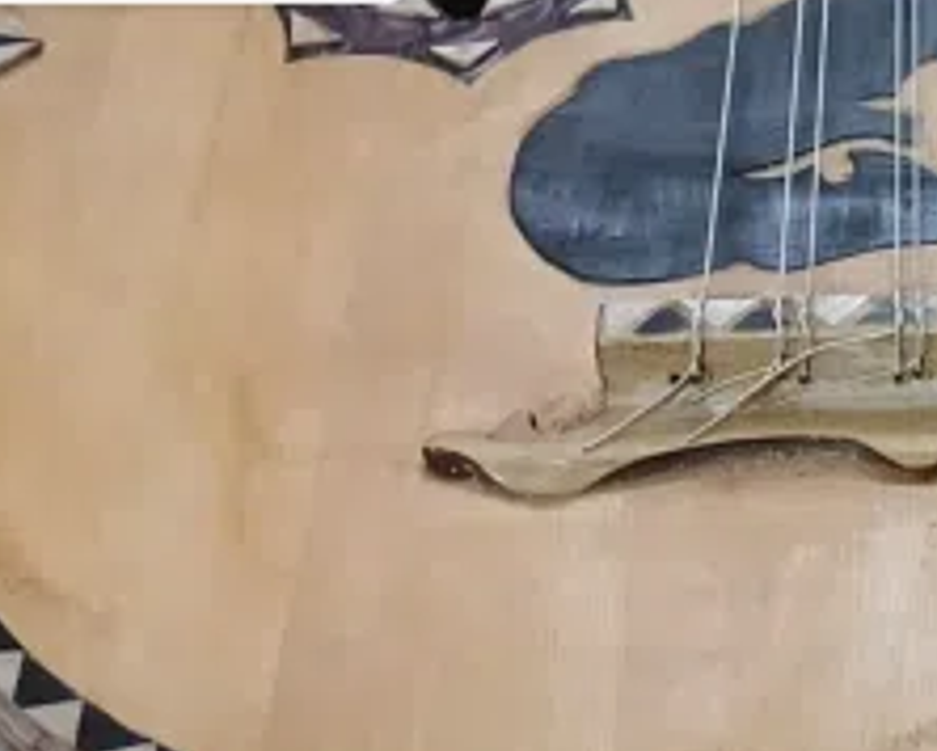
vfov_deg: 20.0
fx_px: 2109
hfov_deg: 23.5
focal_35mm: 76
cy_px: 612
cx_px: 1038
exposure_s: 1/20
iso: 500
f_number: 1.8
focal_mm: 4
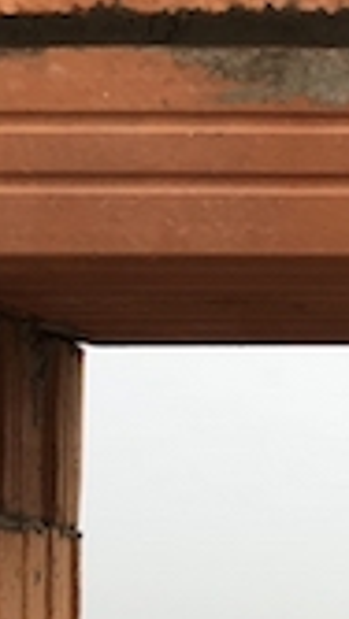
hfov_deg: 7.7
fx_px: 2401
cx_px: 872
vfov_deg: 14.5
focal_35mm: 146
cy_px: 630
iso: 20
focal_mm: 3.99
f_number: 1.8
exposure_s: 1/432
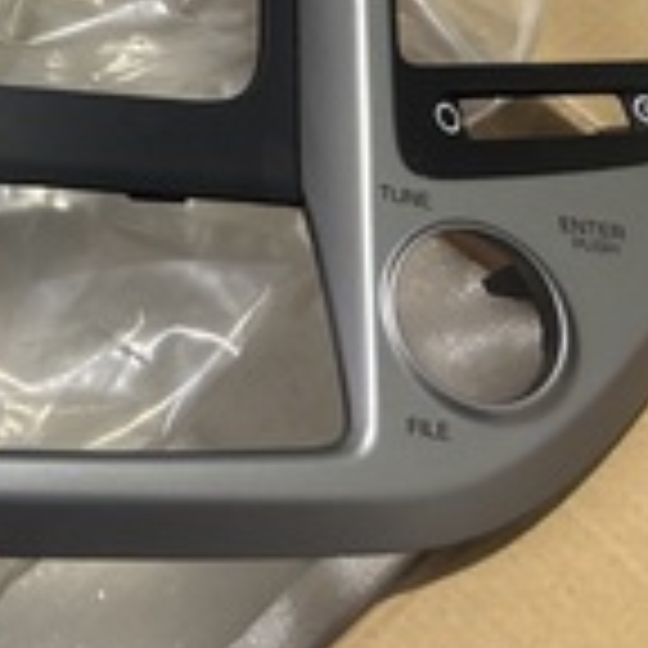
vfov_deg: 22.1
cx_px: -259
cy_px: -101
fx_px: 1546
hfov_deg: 20.9
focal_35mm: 73
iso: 500
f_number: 1.6
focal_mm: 5.96
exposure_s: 1/60
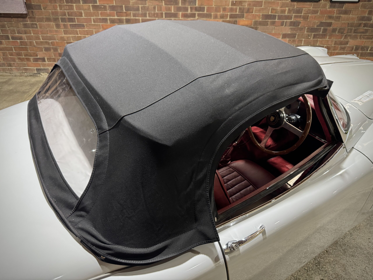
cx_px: 186
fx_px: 259
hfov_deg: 71.6
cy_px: 140
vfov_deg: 56.8
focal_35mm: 24
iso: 500
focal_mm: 6.76
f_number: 1.78
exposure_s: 1/50
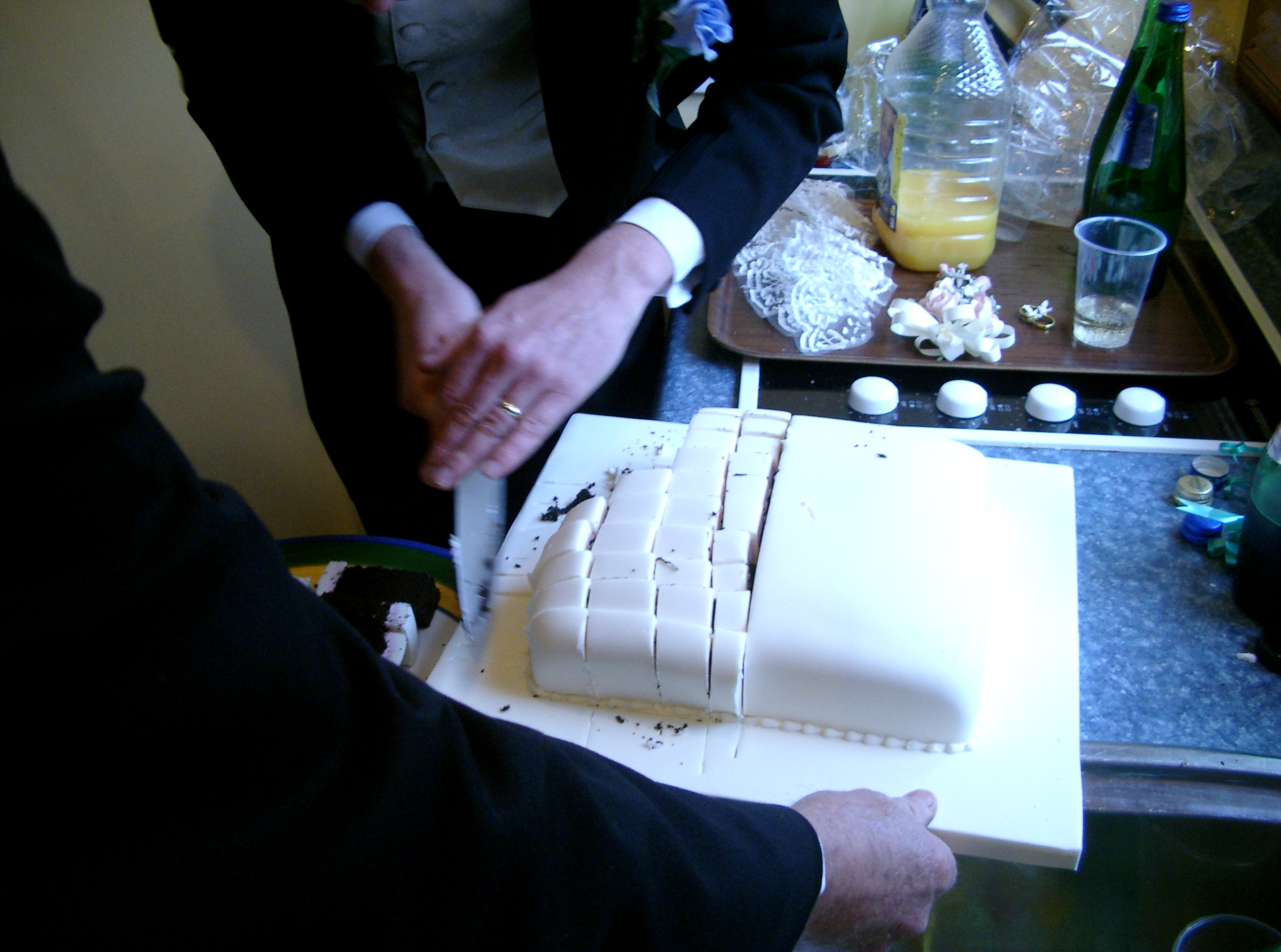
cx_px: 640
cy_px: 476
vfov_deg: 38.5
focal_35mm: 37
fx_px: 1365
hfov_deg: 50.3
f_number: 2.6
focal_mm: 7.6
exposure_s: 1/40
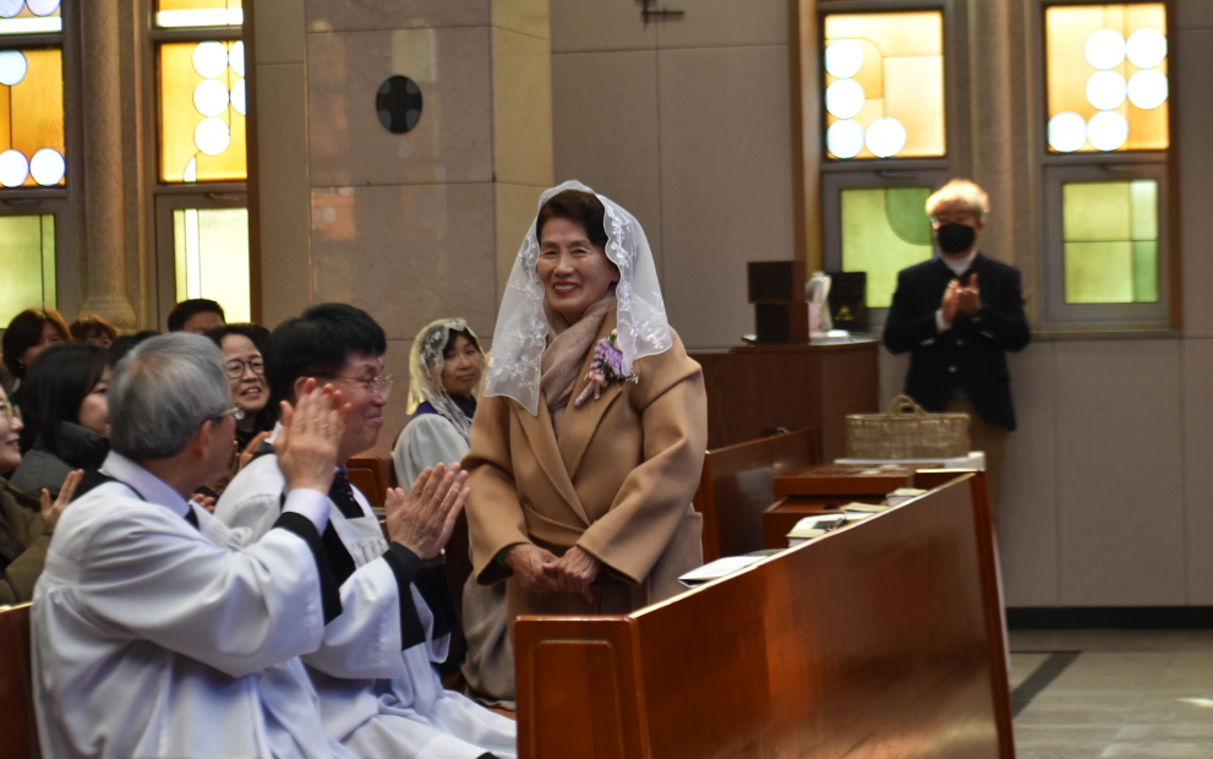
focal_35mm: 108
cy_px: 384
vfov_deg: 12.1
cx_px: 611
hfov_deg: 19.3
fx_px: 3571
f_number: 4.5
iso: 450
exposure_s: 1/60
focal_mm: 70
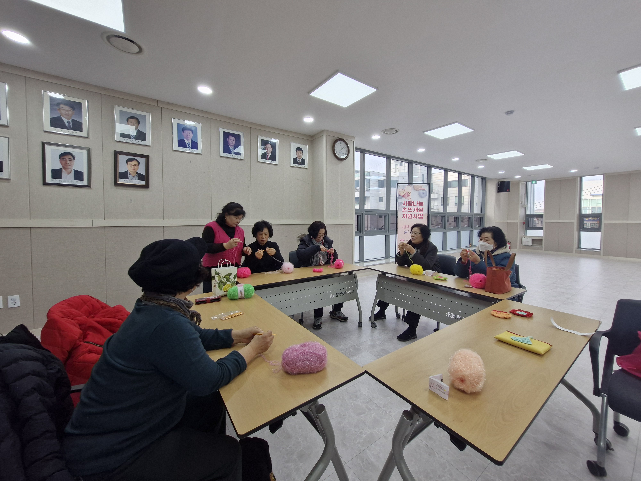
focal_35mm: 13
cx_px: 320
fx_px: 241
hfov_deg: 106.2
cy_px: 240
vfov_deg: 89.9
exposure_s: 1/120
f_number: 2.2
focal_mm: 1.74
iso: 64
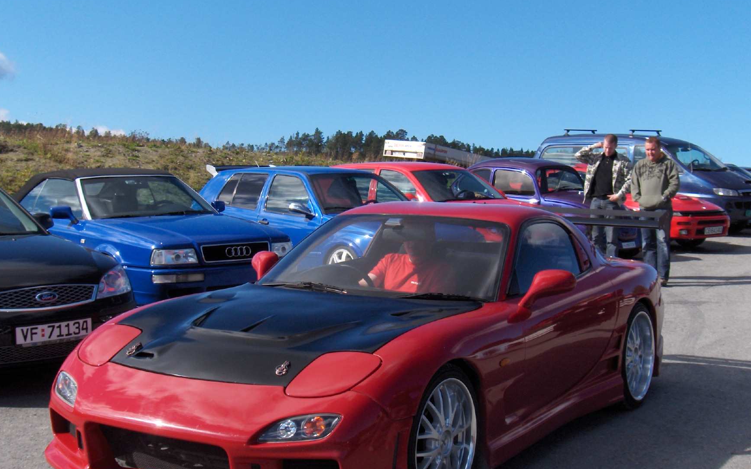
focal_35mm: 55
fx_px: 1126
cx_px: 357
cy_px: 257
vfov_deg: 23.5
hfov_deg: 36.9
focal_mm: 8
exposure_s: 1/518
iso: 50
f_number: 4.8
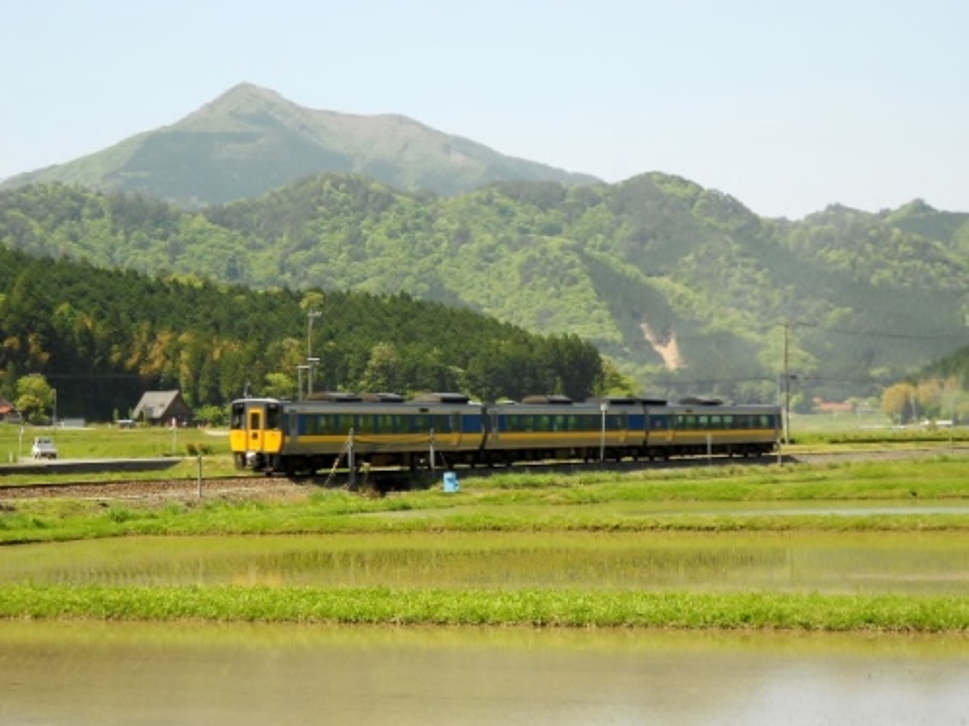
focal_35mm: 86
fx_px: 2407
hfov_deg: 22.8
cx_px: 484
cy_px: 363
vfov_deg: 17.2
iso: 80
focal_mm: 15.4
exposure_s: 1/160
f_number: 6.3
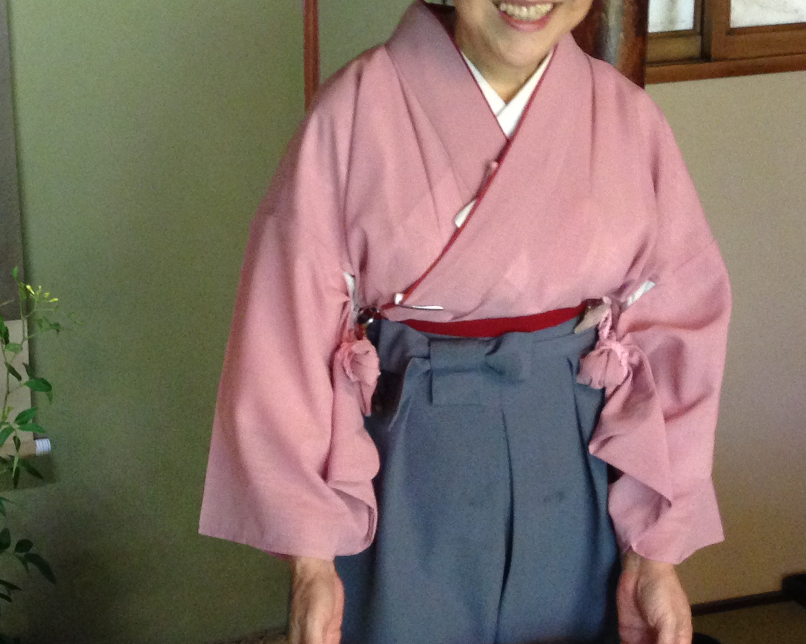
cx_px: 167
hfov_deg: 24.1
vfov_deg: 19.7
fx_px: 1860
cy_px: 349
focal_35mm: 78
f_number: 2.4
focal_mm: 4.12
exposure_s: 1/20
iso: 320
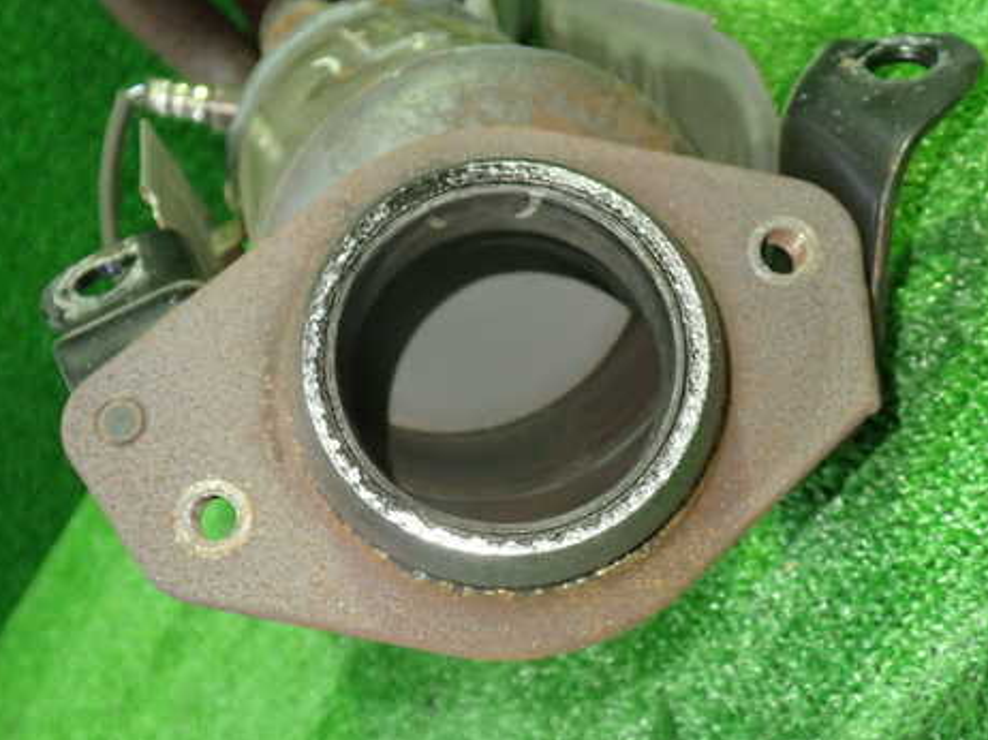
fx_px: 1113
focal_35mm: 39
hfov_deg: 47.9
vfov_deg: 36.7
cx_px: 524
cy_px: 411
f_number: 2.3
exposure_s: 1/30
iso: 500
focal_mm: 5.4
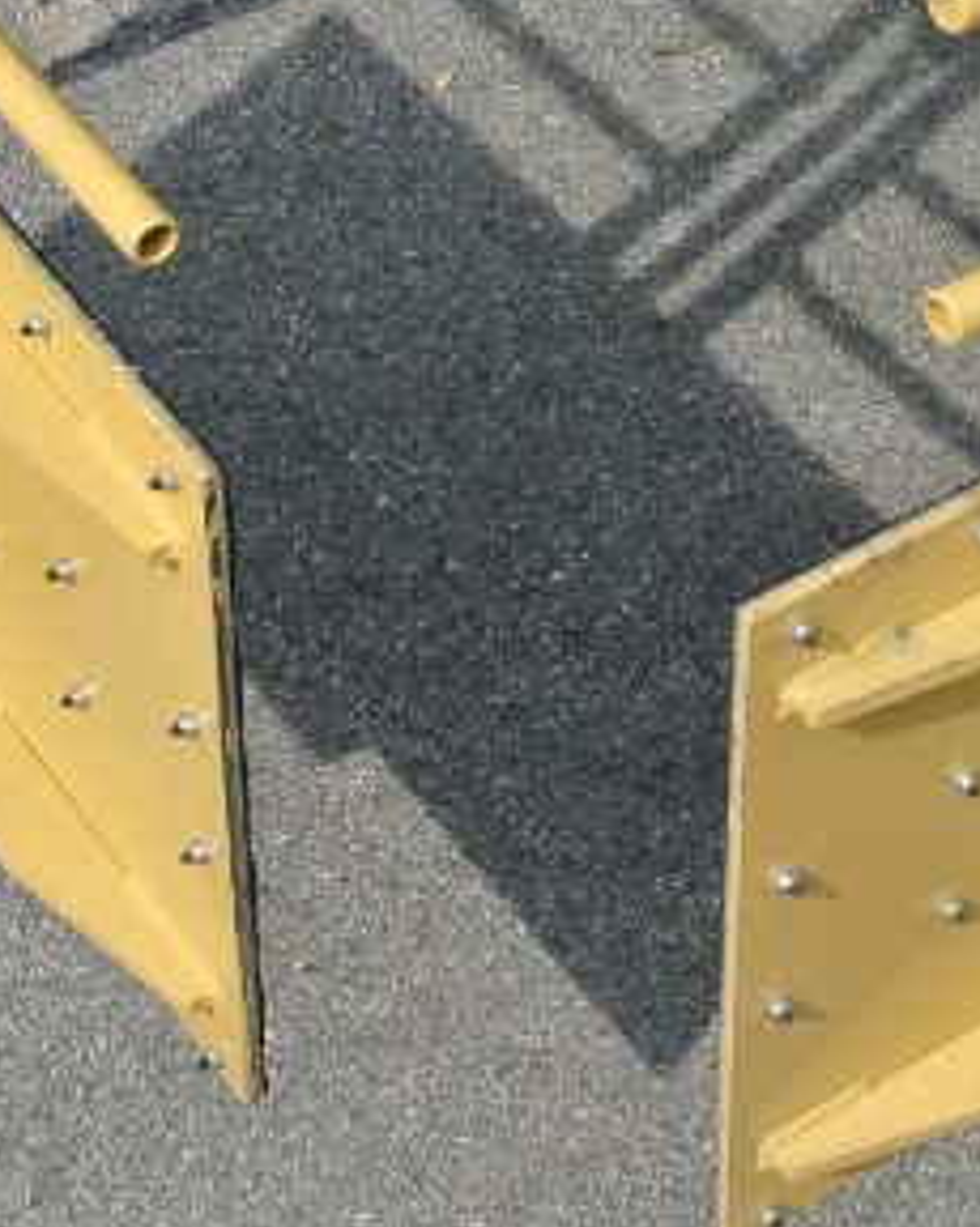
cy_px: -28
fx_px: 3520
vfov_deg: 19.2
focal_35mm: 97
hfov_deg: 15.8
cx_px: 656
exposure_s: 1/800
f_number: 5
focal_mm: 11
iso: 100
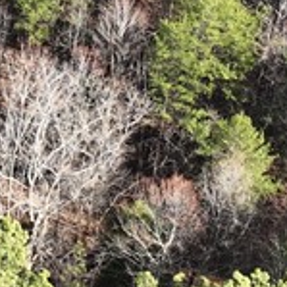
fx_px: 1370
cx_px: -116
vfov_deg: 10.7
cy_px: -325
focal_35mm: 146
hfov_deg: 11.6
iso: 100
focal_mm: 12.29
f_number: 2.8
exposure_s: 1/60
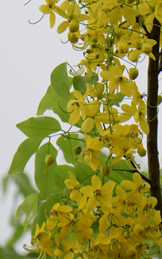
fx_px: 6485
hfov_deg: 1.4
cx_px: 157
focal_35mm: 918
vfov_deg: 2.3
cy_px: 36
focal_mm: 320
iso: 450
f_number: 5.6
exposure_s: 1/500
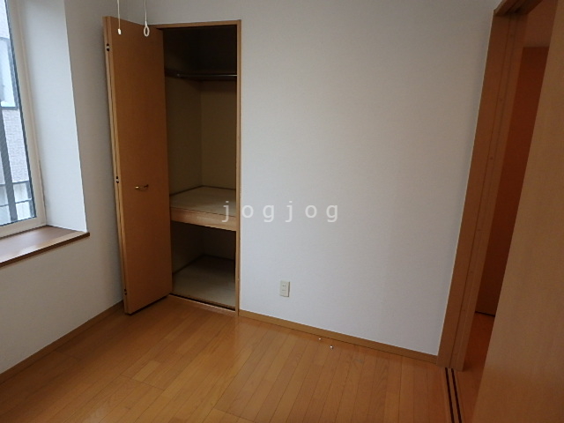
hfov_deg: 79.0
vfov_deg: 63.4
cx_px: 282
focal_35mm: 21
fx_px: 342
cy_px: 212
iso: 250
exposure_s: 1/30
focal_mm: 3.7
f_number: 3.5
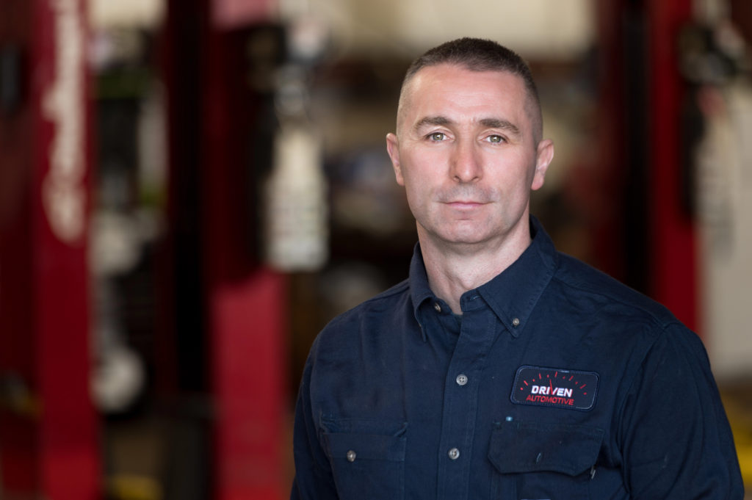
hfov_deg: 11.8
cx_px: 376
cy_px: 250
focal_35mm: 175
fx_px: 3653
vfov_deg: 7.8
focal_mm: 175
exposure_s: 1/80
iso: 320
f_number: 4
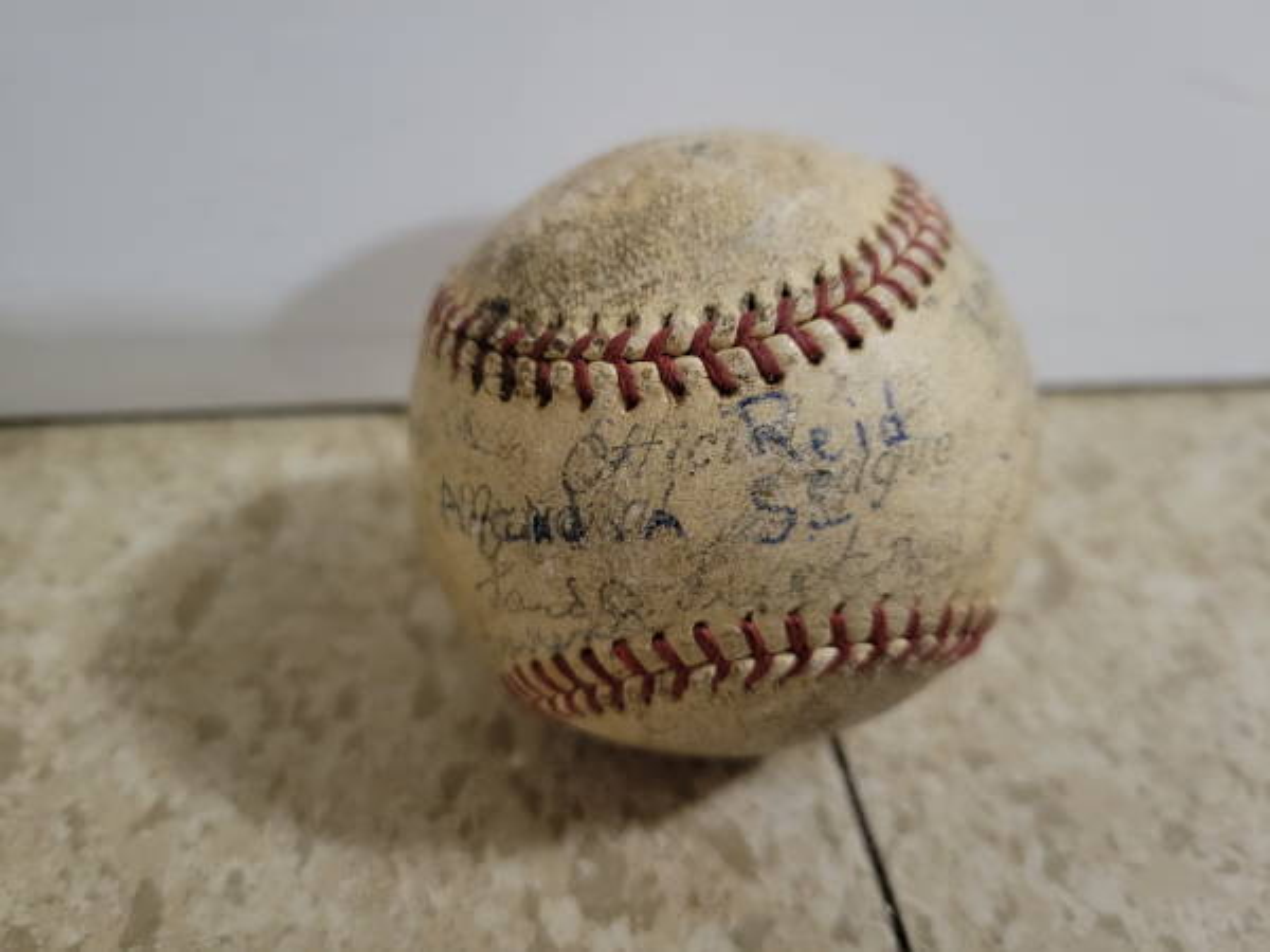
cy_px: 476
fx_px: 954
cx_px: 635
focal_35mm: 26
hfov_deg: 67.3
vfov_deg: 53.1
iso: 800
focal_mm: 5.4
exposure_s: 1/24
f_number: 1.8
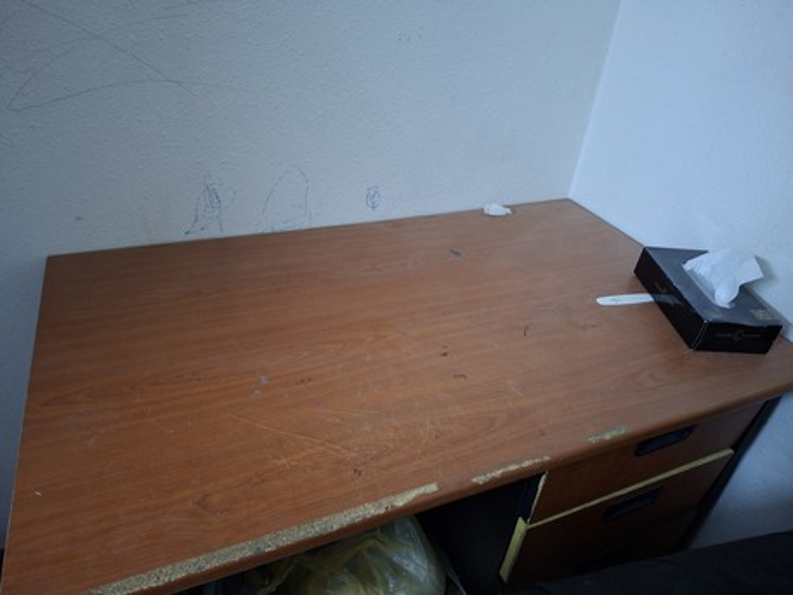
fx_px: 527
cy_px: 298
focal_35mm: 23
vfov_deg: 58.9
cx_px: 396
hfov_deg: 73.9
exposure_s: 1/24
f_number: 1.8
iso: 400
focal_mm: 5.54
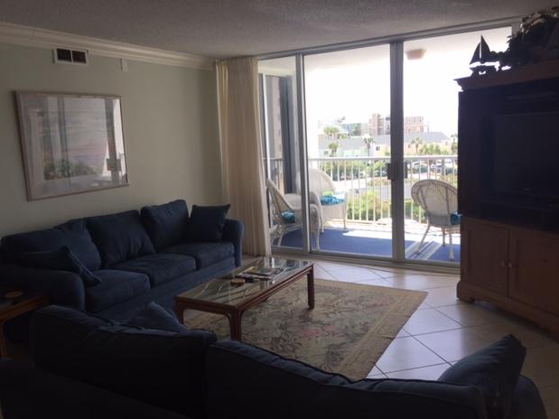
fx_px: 484
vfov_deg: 46.8
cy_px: 210
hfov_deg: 60.0
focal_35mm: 30
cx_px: 274
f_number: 2.2
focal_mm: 4.15
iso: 32
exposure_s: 1/151
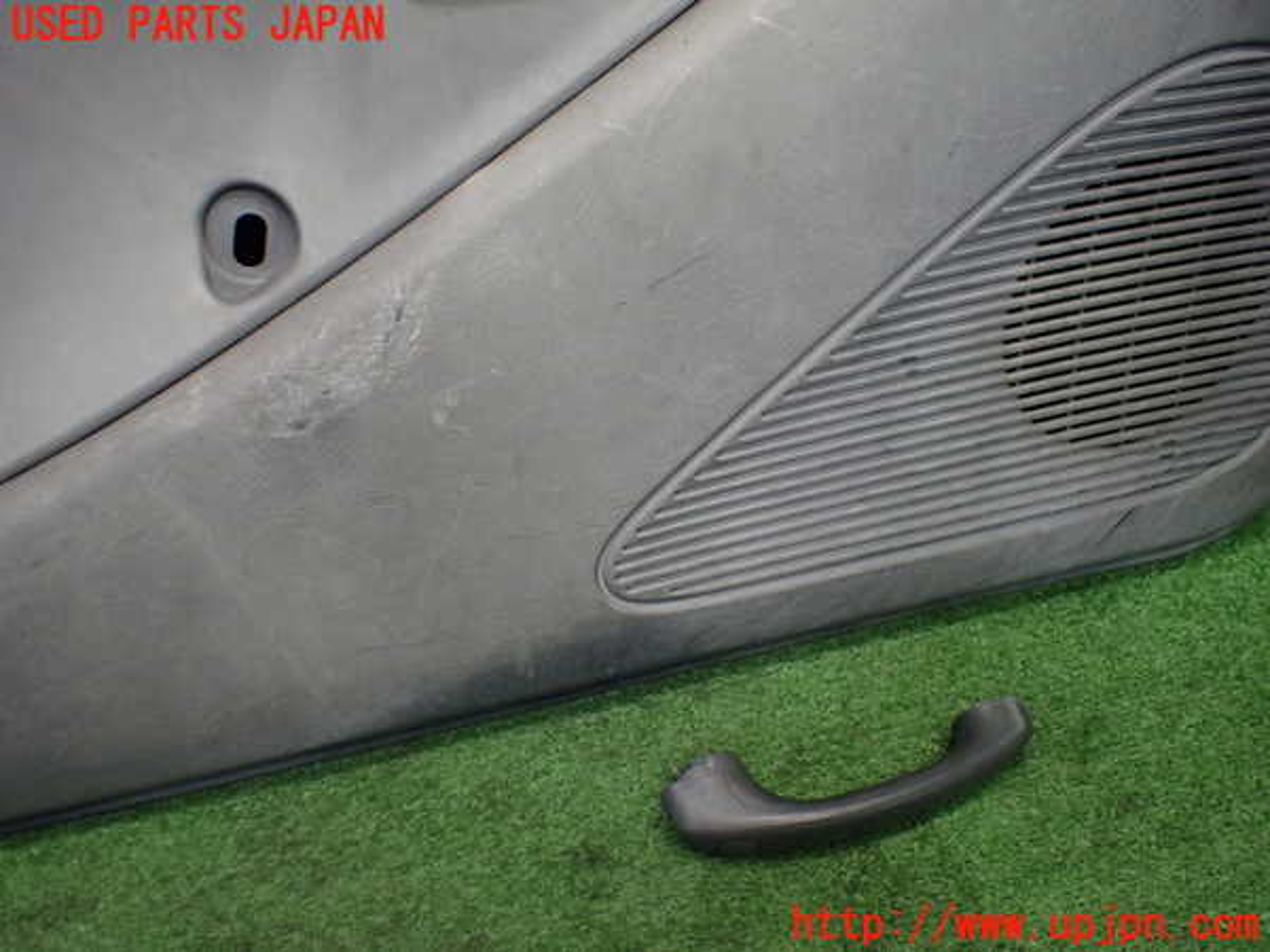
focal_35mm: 30
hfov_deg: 60.0
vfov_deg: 46.8
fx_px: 1101
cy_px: 476
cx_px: 635
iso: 400
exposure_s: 1/125
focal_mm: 5.4
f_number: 2.3
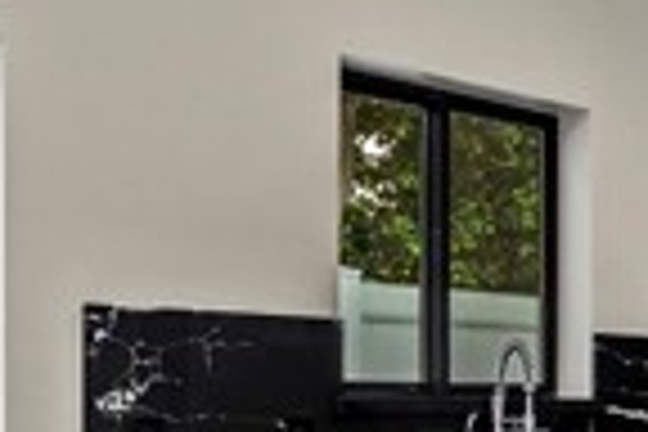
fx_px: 1602
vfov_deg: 15.2
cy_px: 385
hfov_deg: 19.7
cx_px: 986
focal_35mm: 89
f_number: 8
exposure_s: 1
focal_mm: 20
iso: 250
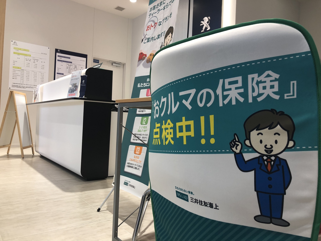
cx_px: 160
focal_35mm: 28
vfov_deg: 49.7
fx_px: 260
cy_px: 120
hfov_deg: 63.4
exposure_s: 1/40
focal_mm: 4
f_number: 1.8
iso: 25
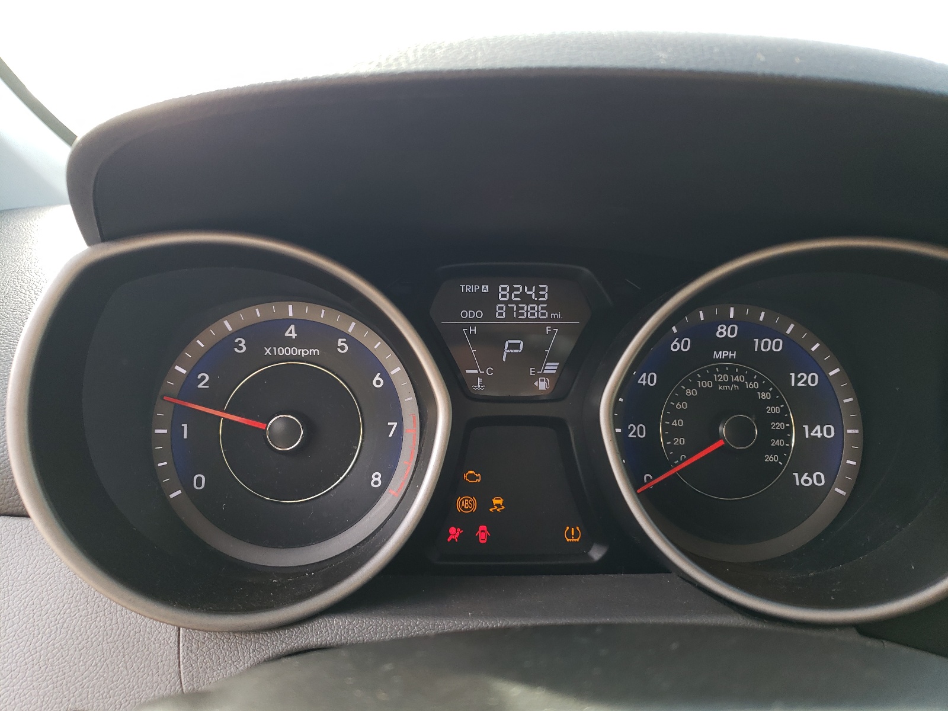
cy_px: 356
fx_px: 712
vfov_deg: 53.1
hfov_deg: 67.3
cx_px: 474
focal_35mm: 26
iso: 56
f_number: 1.5
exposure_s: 1/120
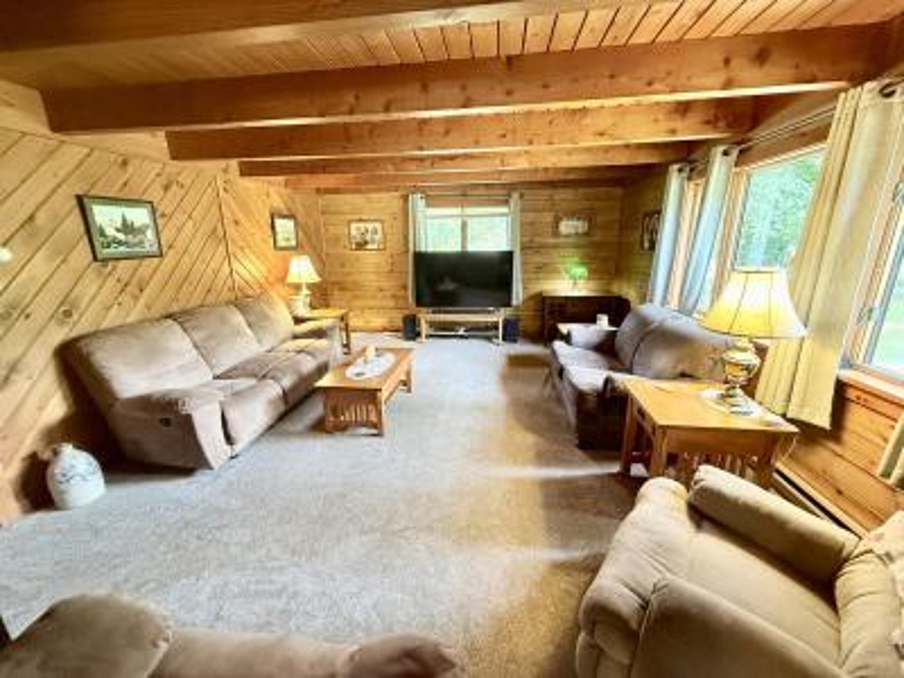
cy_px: 339
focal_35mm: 14
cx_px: 452
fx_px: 366
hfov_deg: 102.1
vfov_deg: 85.7
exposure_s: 1/60
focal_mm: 2.22
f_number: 2.2
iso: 640
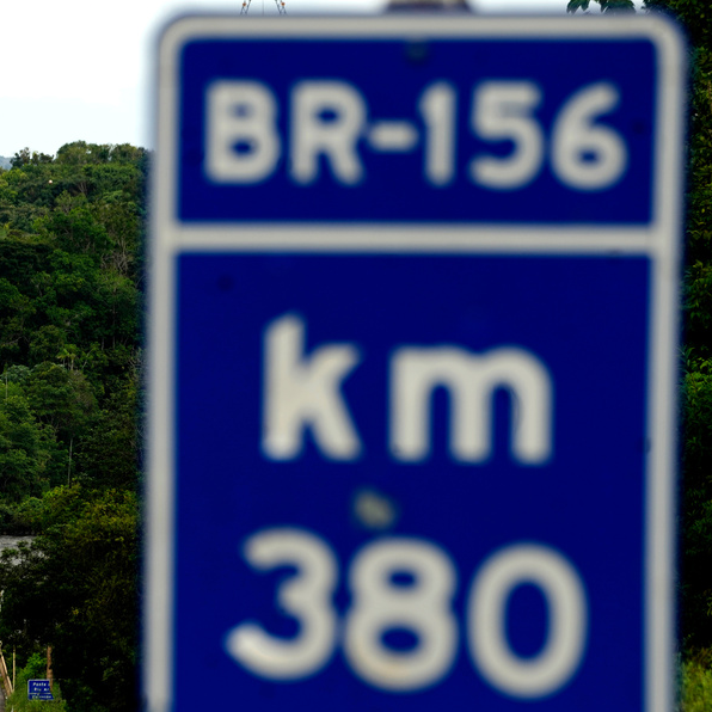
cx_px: 118
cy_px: 405
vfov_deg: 5.1
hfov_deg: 5.1
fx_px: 7982
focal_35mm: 343
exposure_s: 1/400
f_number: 8
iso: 320
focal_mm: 235
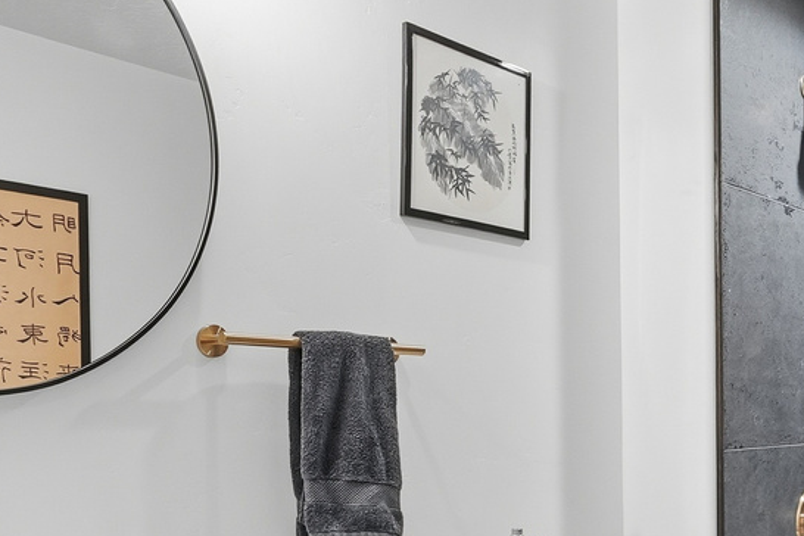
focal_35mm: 45
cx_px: 590
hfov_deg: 42.4
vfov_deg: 29.5
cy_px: 392
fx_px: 1005
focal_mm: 16
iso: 500
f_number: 9
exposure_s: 1/30
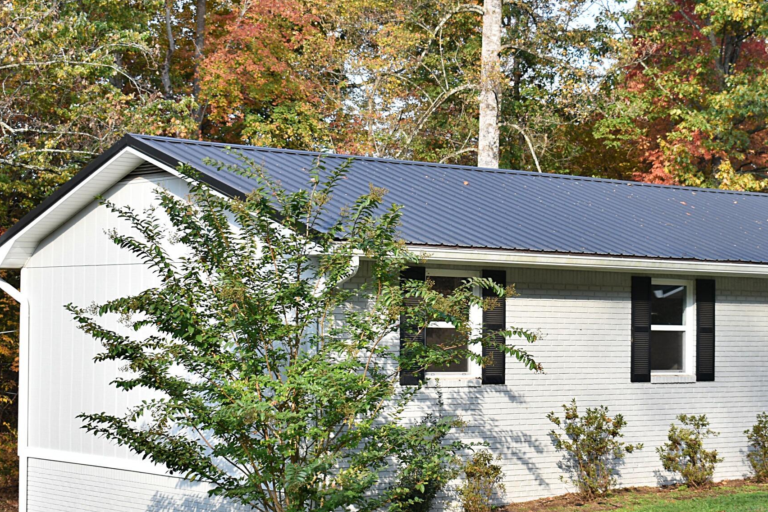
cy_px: 283
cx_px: 462
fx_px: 1747
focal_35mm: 82
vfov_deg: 16.7
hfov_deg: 24.8
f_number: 4.2
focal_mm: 31
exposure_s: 1/200
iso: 100
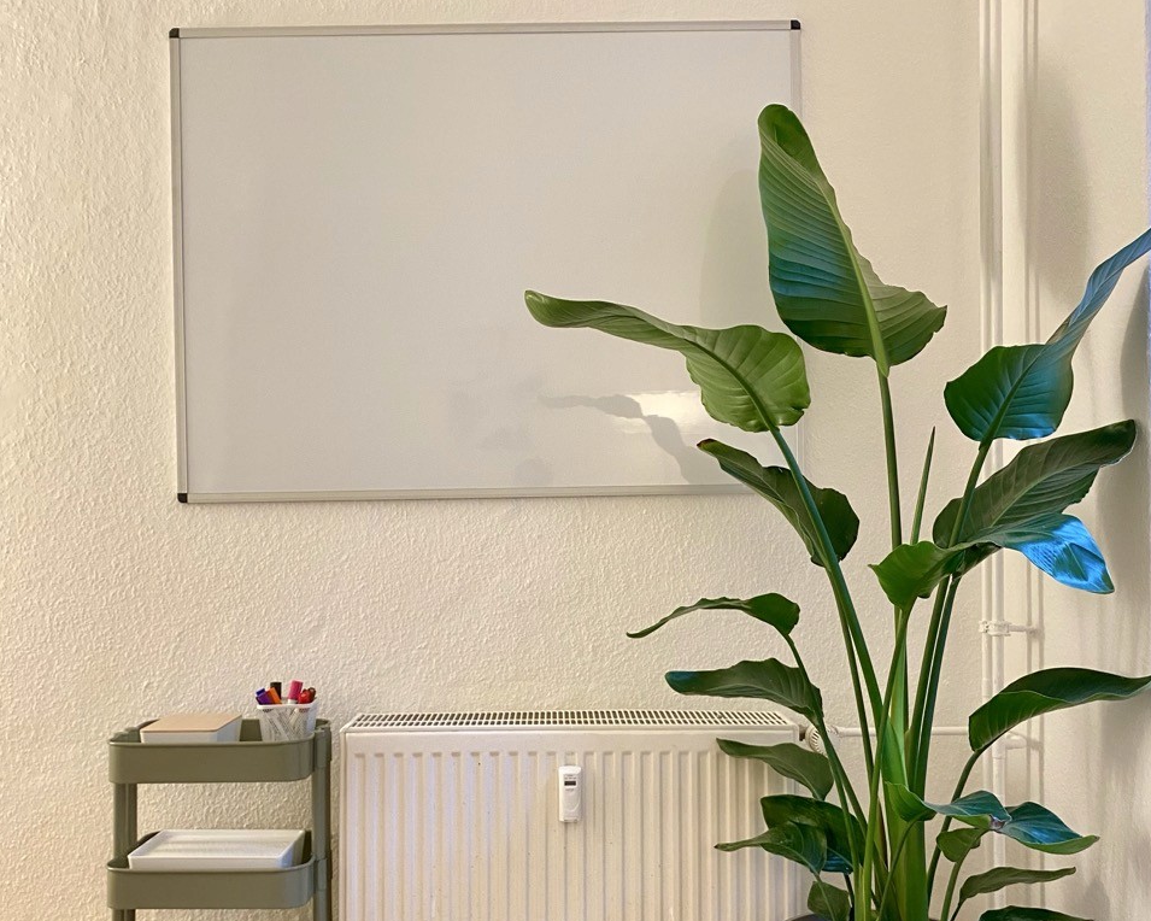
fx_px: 1158
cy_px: 533
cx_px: 574
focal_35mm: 34
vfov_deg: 43.2
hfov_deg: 52.8
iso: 250
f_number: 1.8
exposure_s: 1/50
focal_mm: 4.25
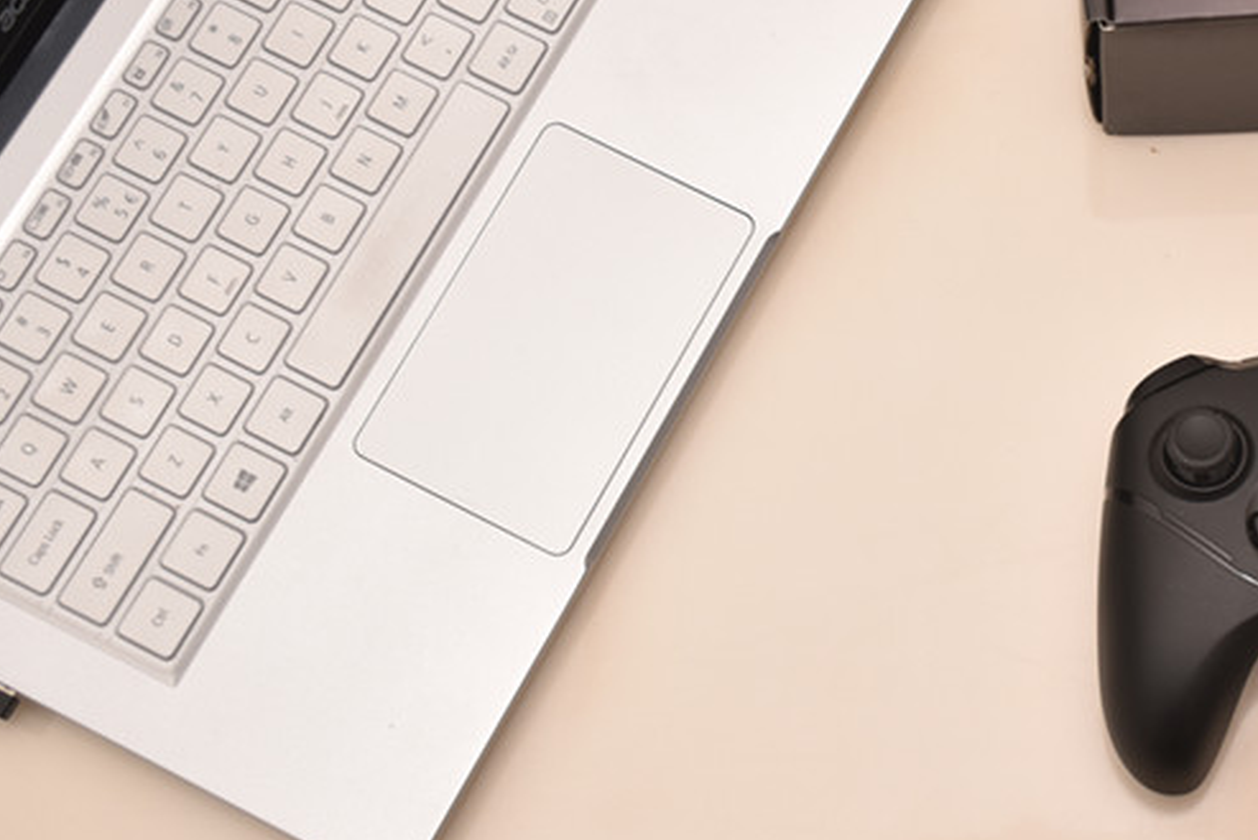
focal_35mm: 84
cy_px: 250
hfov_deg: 23.7
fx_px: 2937
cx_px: 1082
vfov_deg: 16.2
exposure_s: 1/125
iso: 100
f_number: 5.6
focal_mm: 27
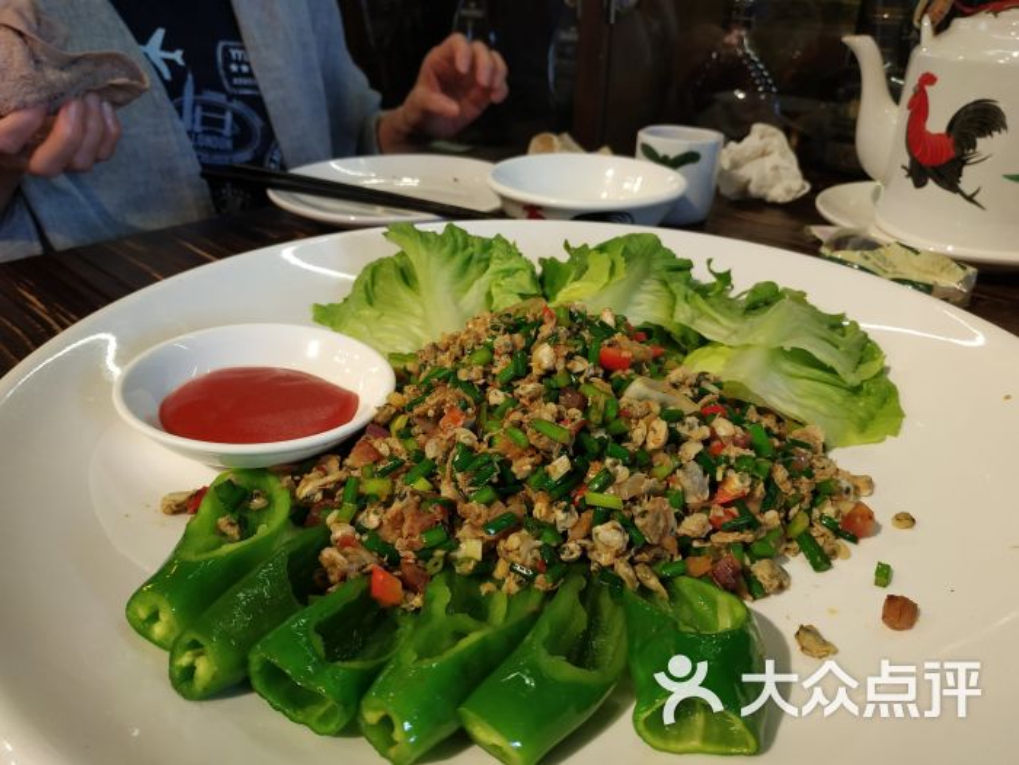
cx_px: 510
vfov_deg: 56.8
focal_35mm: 24
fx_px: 706
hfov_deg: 71.6
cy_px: 382
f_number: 1.9
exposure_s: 1/50
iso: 125
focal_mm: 3.94
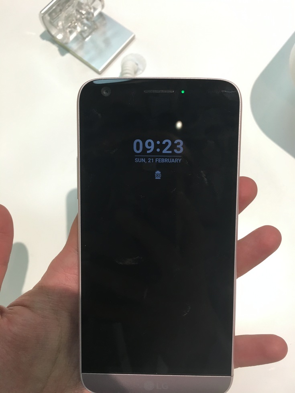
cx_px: 148
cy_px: 196
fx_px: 330
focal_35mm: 29
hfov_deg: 48.2
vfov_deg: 61.7
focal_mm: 4.15
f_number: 2.2
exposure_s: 1/33
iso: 50
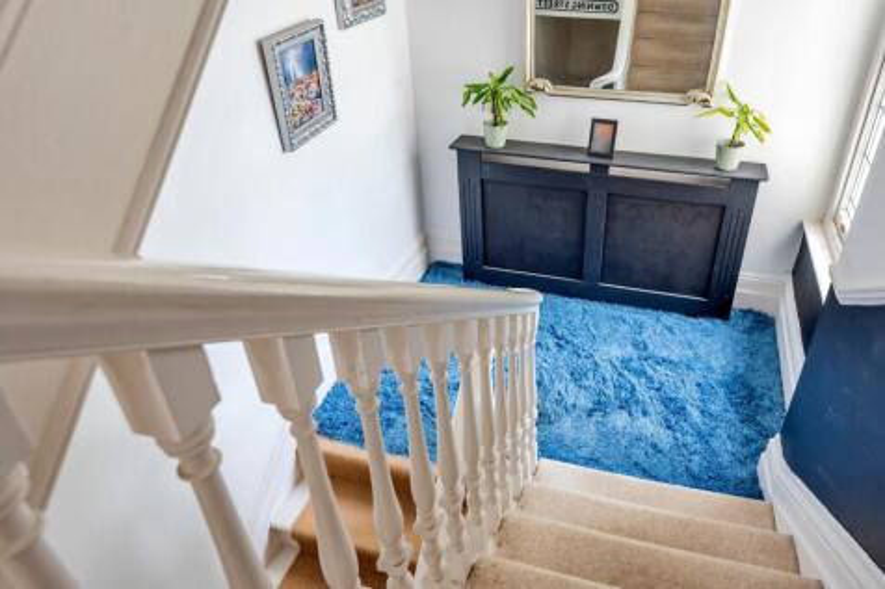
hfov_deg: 76.1
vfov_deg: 55.1
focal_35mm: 23
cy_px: 294
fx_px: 565
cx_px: 442
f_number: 6.3
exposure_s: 1/20
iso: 400
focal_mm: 23
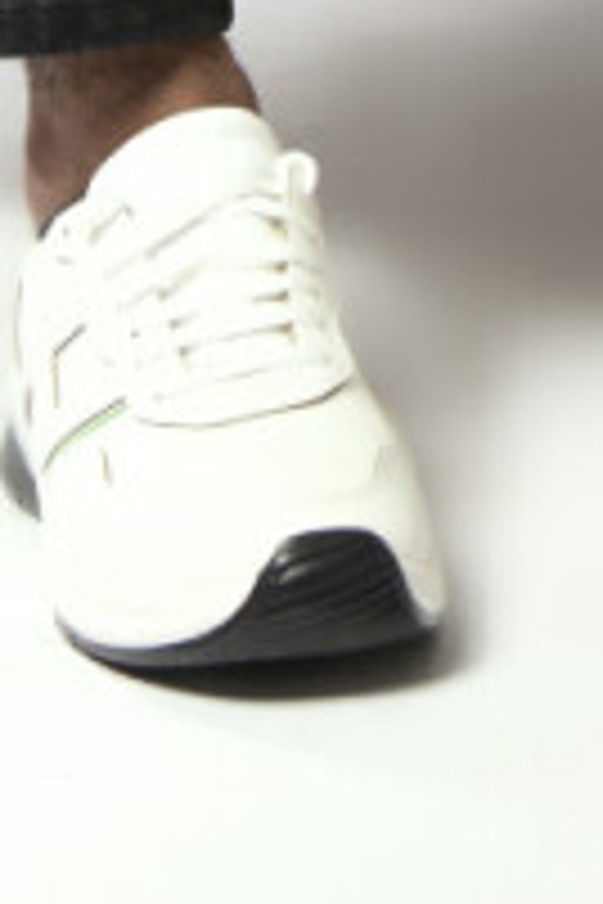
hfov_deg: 5.7
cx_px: 576
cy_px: -1534
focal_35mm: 239
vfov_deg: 7.8
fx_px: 6004
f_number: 5
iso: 400
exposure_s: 1/125
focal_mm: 40
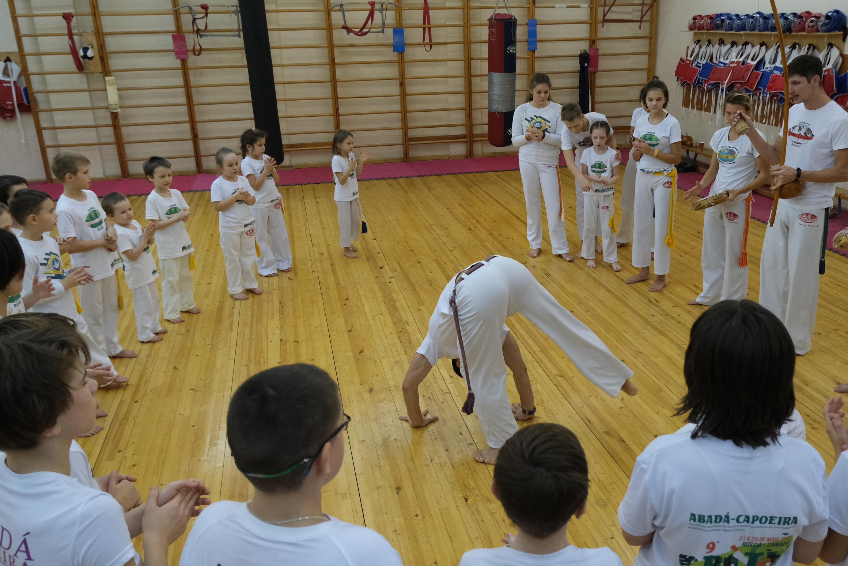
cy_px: 277
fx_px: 754
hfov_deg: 58.6
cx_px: 461
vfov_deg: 41.1
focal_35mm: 32
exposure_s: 1/320
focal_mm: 19.2
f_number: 4
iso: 2500
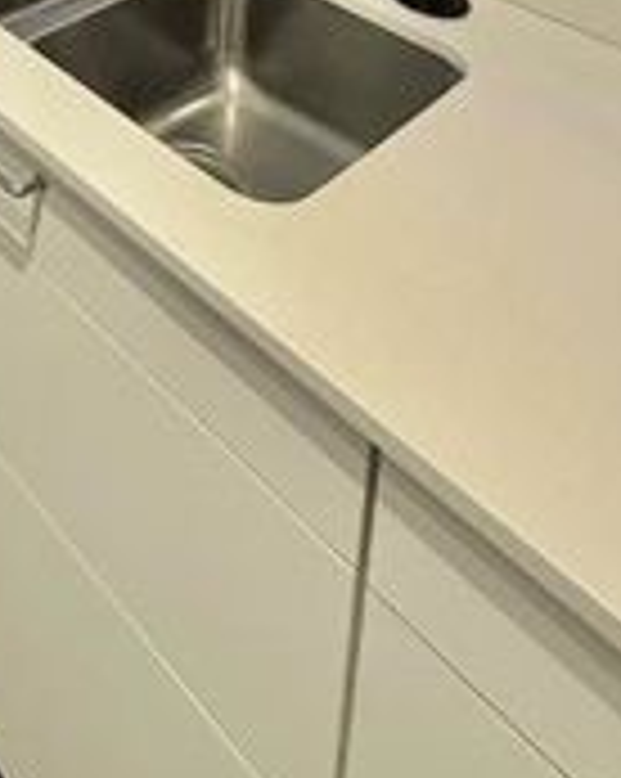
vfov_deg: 28.6
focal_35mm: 42
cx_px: -106
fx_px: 967
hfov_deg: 30.7
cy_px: -382
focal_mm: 2.22
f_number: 2.2
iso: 400
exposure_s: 1/120
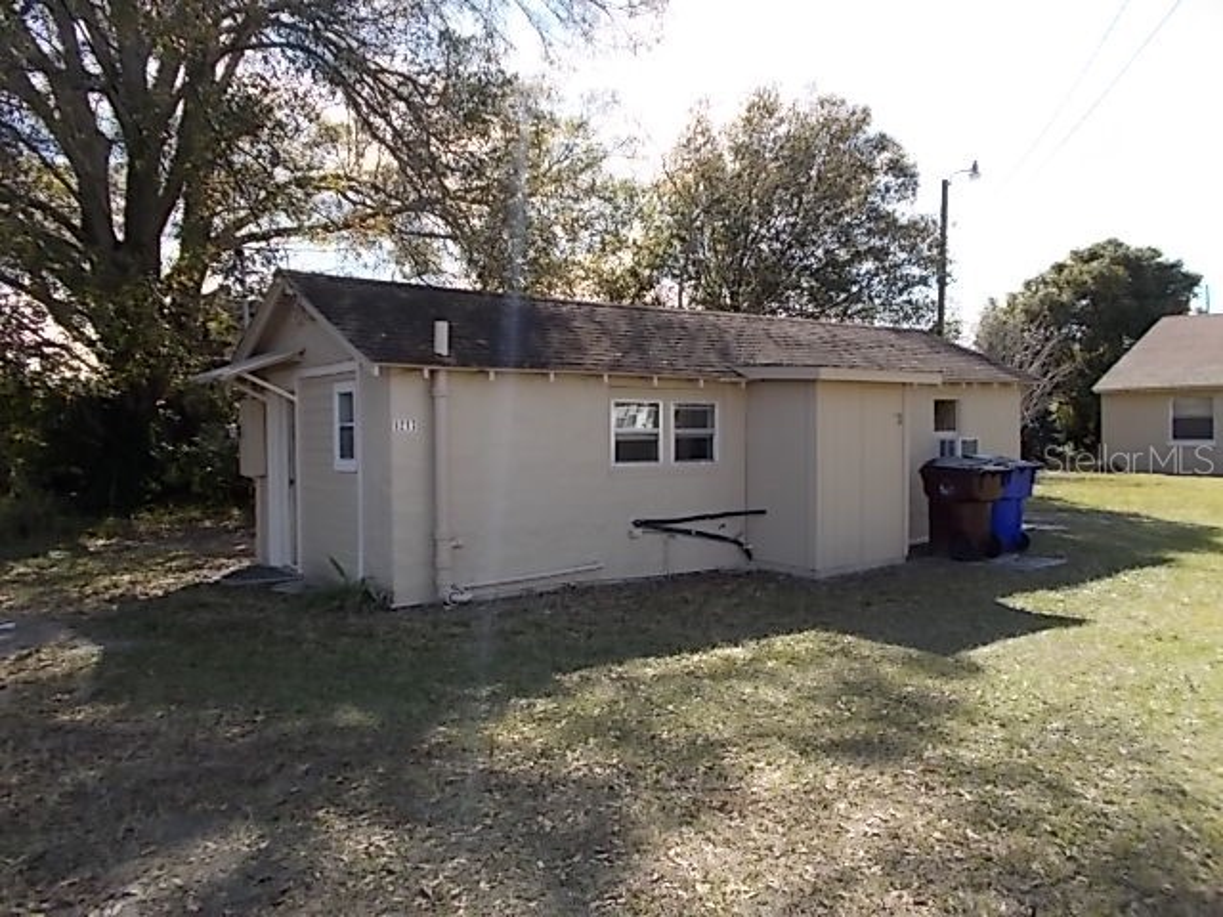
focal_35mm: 26
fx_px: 919
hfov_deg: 67.3
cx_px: 612
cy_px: 458
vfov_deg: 53.1
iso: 80
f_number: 3.2
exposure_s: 1/400
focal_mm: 4.6
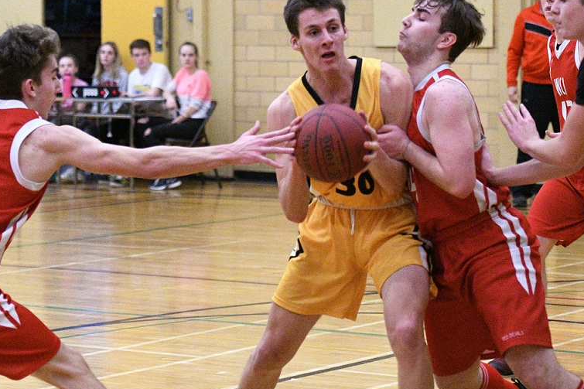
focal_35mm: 133
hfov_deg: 15.4
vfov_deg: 10.3
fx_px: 2157
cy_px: 201
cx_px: 290
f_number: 2.8
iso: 11400
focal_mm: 70
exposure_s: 1/1000
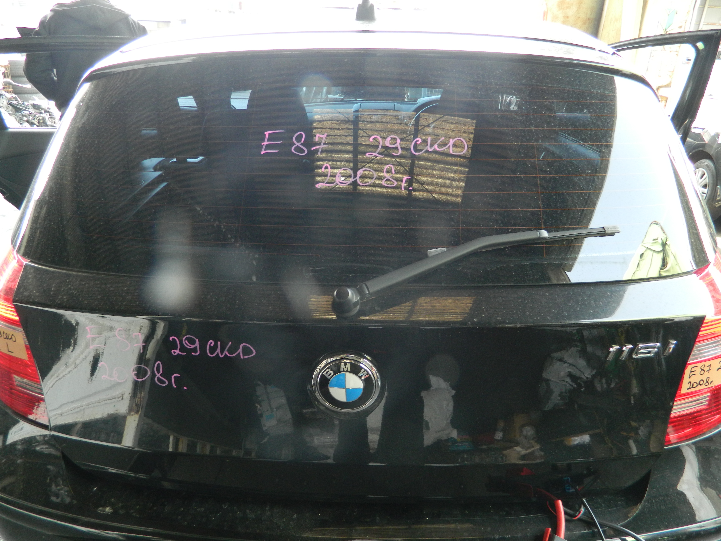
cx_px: 360
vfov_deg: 54.9
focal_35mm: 25
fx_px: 521
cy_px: 270
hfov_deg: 69.4
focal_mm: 4.5
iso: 180
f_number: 3.1
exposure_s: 1/30
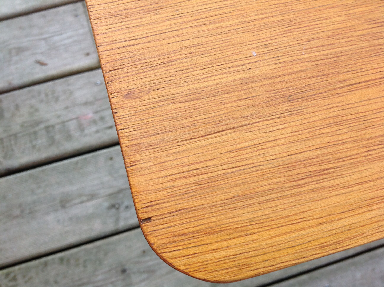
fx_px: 388
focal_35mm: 35
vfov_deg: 40.6
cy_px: 144
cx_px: 192
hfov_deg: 52.7
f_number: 2.4
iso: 50
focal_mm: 4.28
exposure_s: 1/135
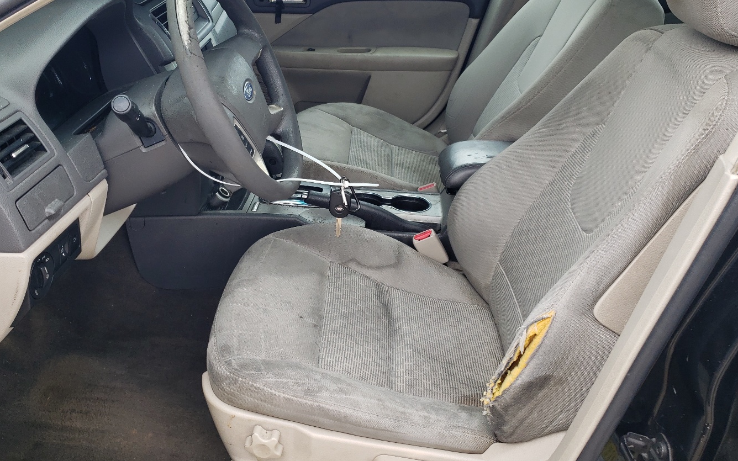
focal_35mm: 33
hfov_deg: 58.1
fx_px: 664
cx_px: 336
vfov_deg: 38.1
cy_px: 172
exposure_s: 1/208
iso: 50
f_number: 1.5
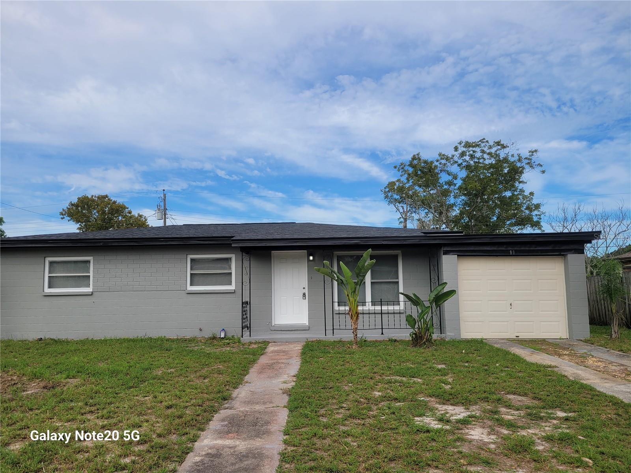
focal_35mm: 26
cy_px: 236
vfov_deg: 53.1
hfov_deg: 67.3
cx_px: 316
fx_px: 474
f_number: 1.8
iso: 40
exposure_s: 1/2503
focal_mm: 5.4
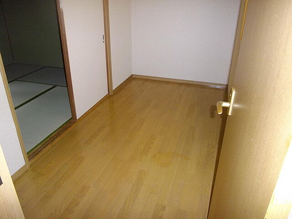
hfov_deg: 65.3
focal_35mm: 27
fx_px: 228
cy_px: 110
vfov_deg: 51.4
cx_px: 146
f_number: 3.2
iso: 317
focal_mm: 4.9
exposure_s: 1/25
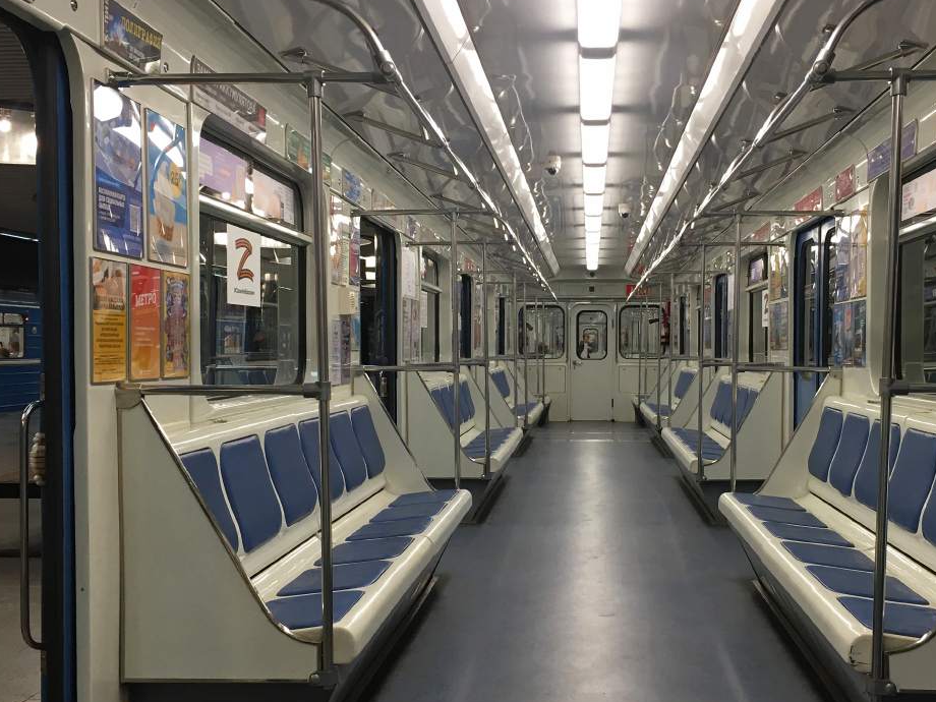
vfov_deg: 35.1
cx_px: 535
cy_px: 382
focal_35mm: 41
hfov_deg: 45.6
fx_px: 1109
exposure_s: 1/33
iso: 40
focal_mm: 4.15
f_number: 2.2
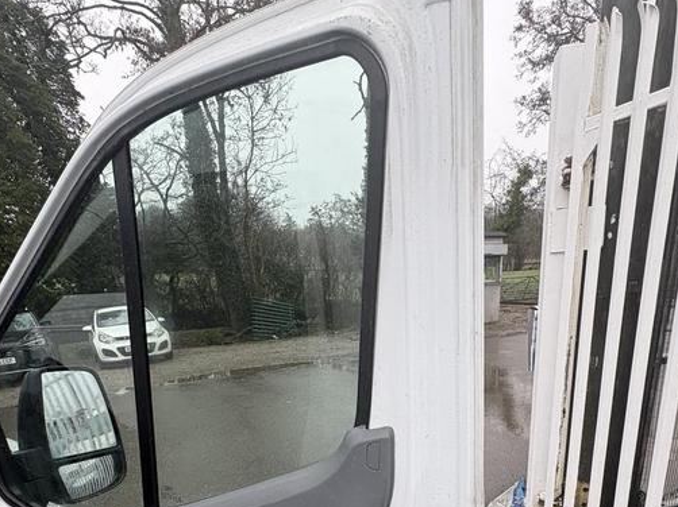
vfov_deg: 49.8
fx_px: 489
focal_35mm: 25
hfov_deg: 69.4
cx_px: 351
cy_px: 440
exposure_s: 1/198
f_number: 2.2
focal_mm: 2.22
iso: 40
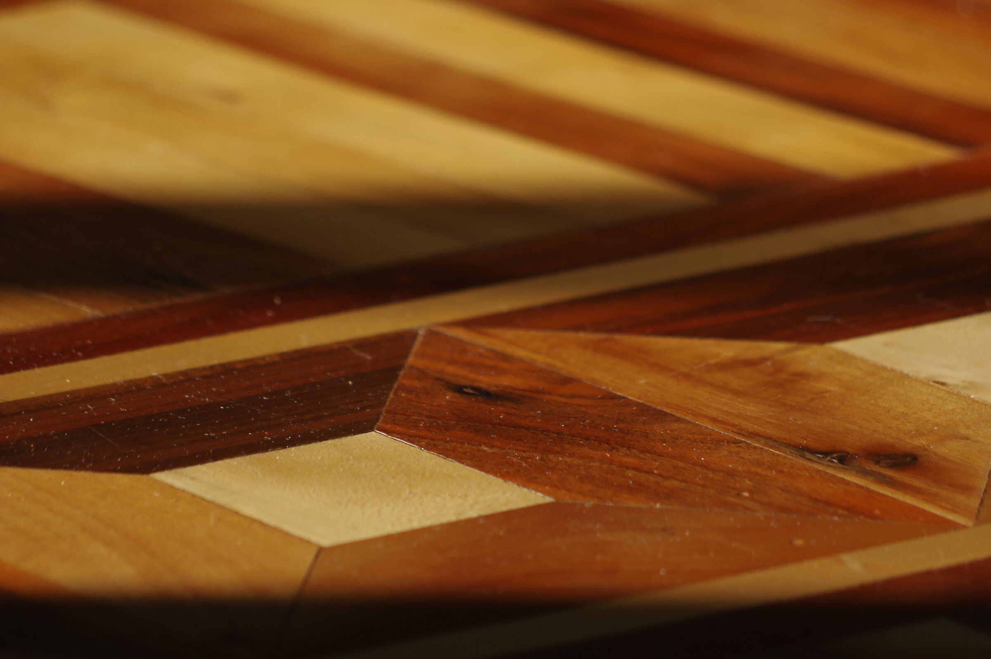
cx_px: 496
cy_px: 330
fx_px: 12377
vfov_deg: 3.0
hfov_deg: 4.6
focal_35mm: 450
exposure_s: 1/160
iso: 400
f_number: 5.8
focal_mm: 300
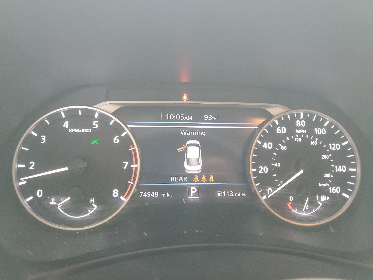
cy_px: 140
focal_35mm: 26
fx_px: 280
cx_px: 186
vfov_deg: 53.1
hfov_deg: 67.3
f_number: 1.5
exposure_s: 1/60.2
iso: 264
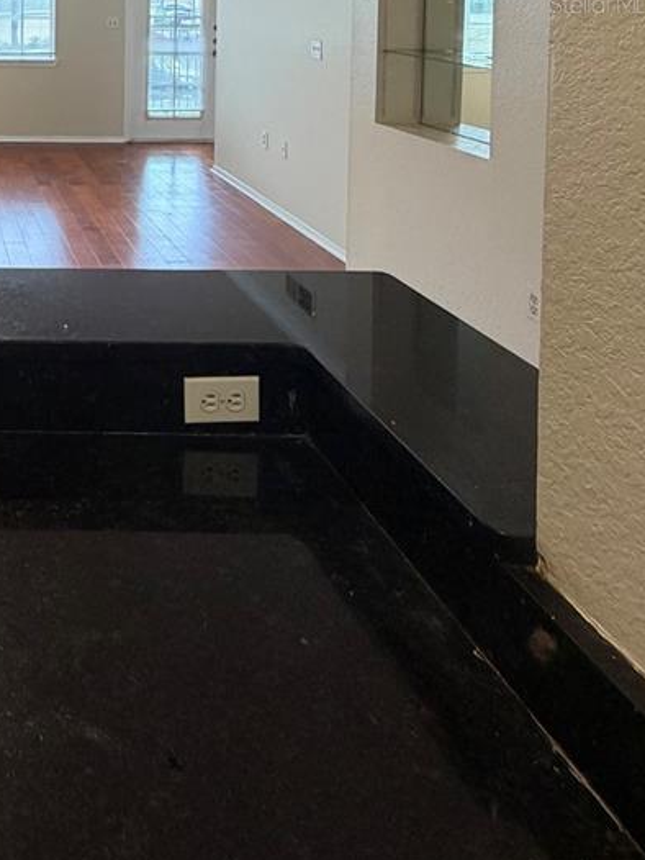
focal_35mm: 32
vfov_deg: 47.4
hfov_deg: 36.9
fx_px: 795
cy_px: 3
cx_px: -72
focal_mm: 2.22
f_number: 2.2
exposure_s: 1/60
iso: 160
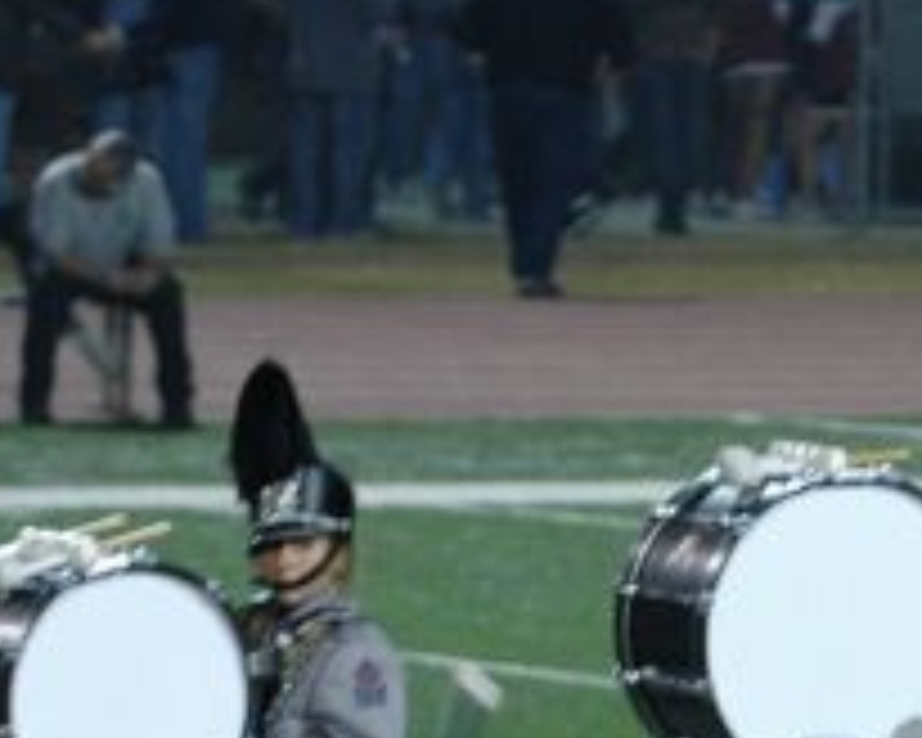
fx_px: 19565
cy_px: 1354
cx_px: 1070
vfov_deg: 2.2
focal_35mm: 717
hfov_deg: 2.7
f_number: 2.8
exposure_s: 1/60
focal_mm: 102
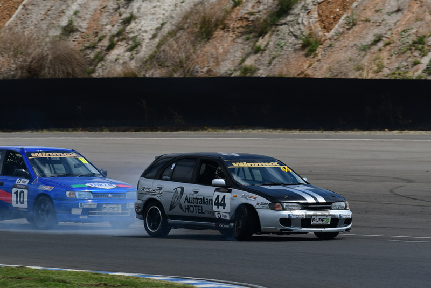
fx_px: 8982
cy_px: 144
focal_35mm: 750
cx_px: 216
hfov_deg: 2.7
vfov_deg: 1.8
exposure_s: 1/640
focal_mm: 500
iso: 200
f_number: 10
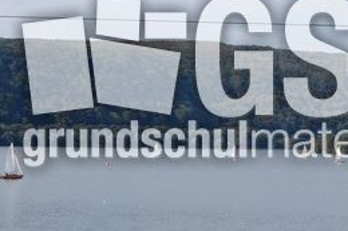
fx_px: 1285
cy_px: 80
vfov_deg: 10.3
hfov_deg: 15.4
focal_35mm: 133
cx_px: 252
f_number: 5.3
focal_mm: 45
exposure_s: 1/1000
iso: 280
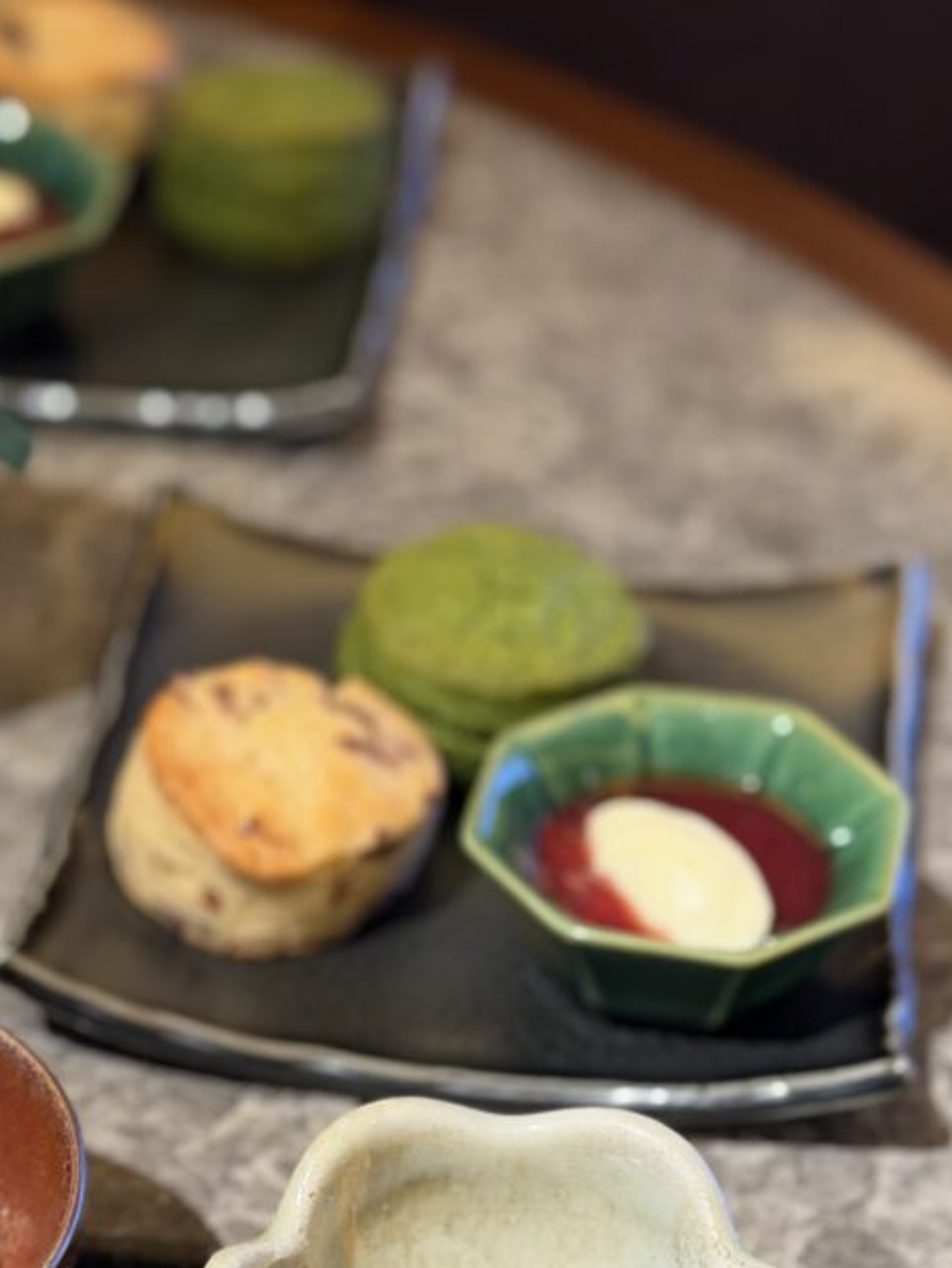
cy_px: 982
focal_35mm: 78
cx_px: 264
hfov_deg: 18.8
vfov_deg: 24.7
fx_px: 2858
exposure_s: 1/60
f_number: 1.78
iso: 200
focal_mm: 6.76
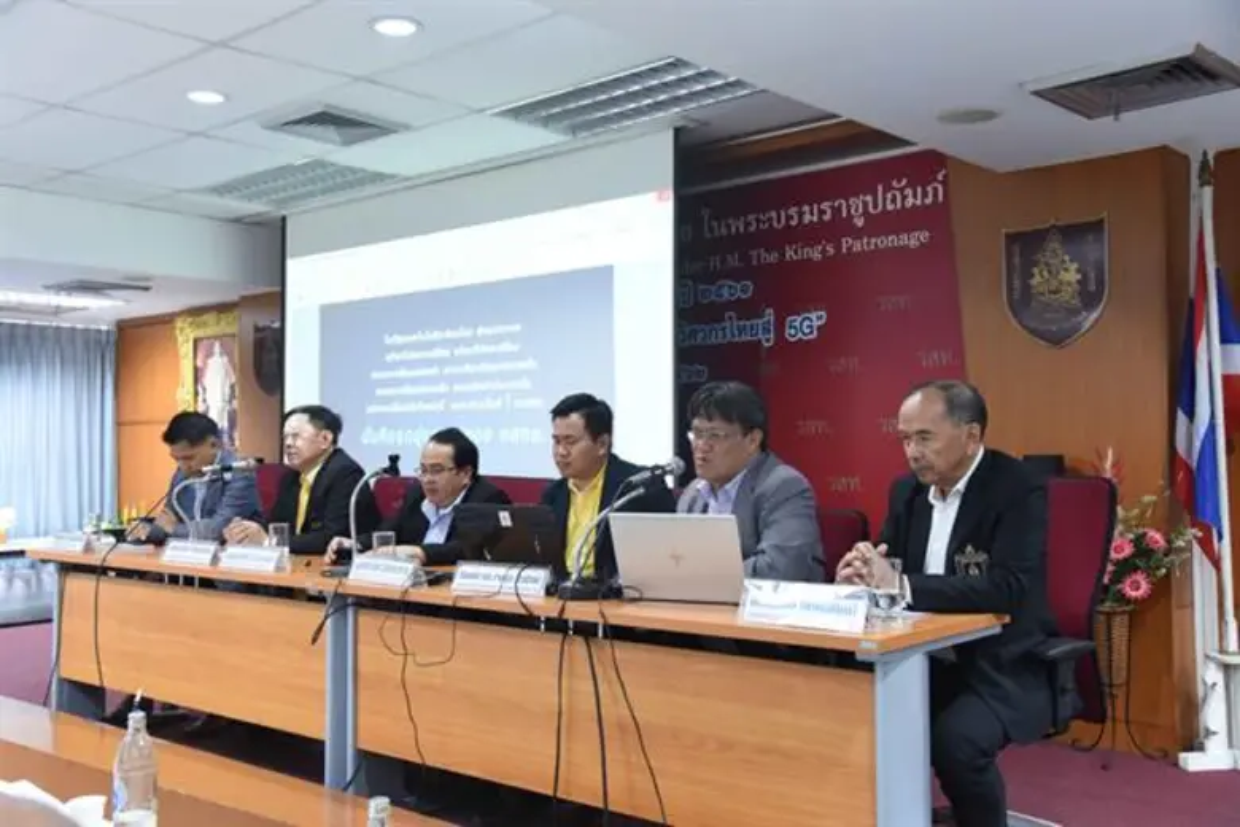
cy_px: 414
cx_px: 620
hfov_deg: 50.7
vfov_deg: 35.1
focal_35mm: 38
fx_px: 1309
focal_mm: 38
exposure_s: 1/40
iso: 2500
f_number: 5
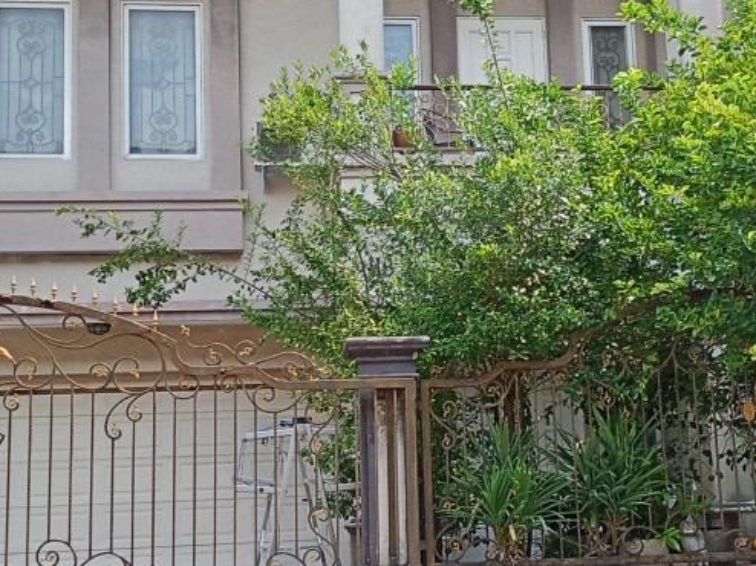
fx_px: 1222
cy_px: 312
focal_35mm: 56
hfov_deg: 34.3
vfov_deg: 26.1
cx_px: 447
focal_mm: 2.79
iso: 100
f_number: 2
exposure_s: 1/469
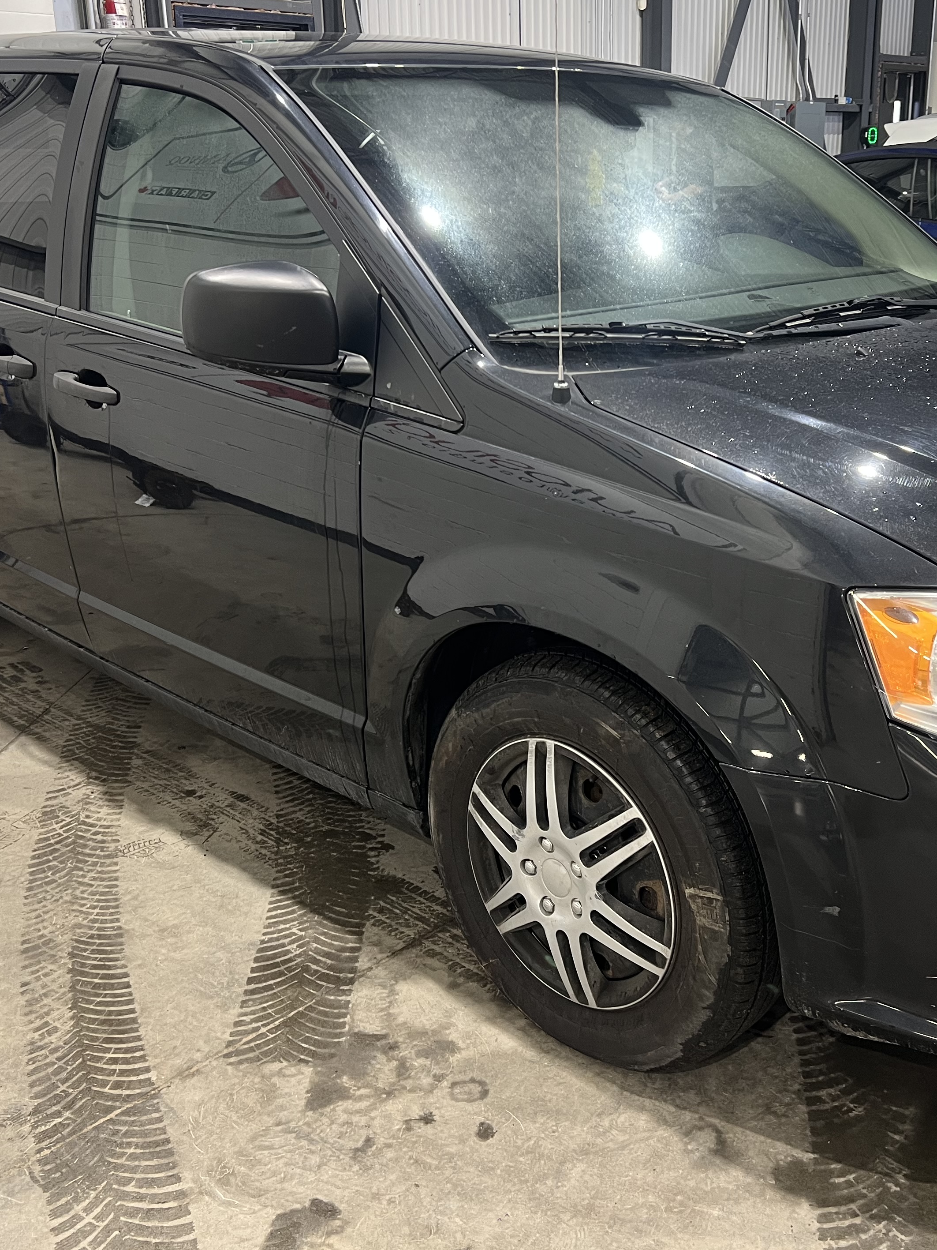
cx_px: 600
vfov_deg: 50.1
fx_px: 1335
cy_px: 586
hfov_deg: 38.4
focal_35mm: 37
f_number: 1.5
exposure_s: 1/60
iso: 160
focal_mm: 5.7
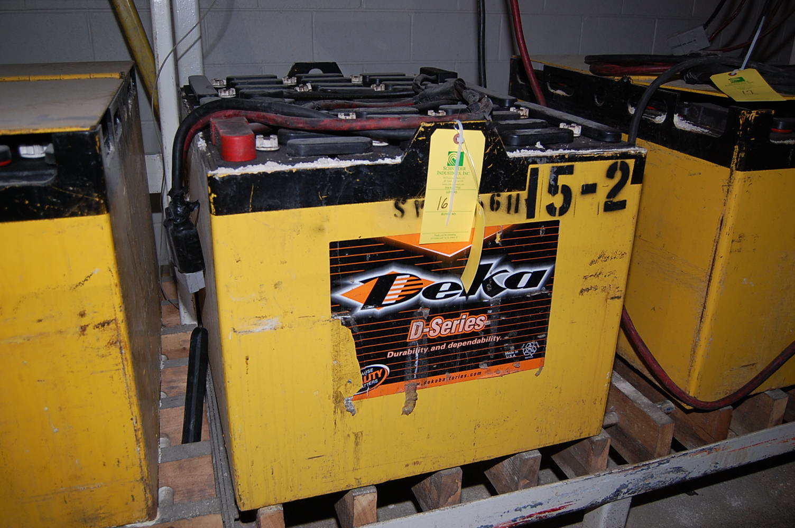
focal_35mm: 30
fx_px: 662
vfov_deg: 43.5
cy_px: 264
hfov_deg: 62.0
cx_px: 398
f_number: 4
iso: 400
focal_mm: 20
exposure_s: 1/60
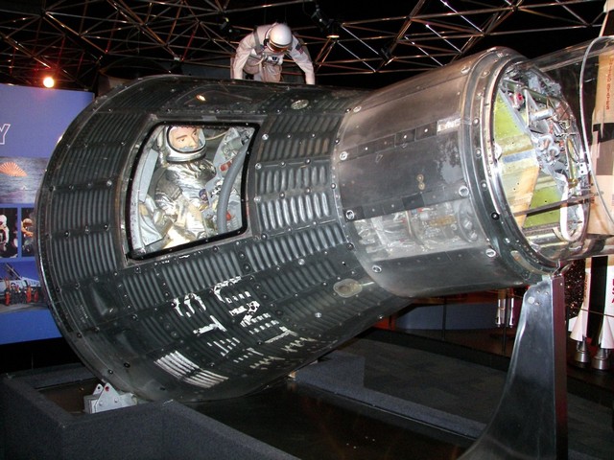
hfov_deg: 51.4
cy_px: 230
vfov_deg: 39.7
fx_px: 639
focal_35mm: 36
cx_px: 307
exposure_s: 1/30
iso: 125
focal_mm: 6
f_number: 2.8
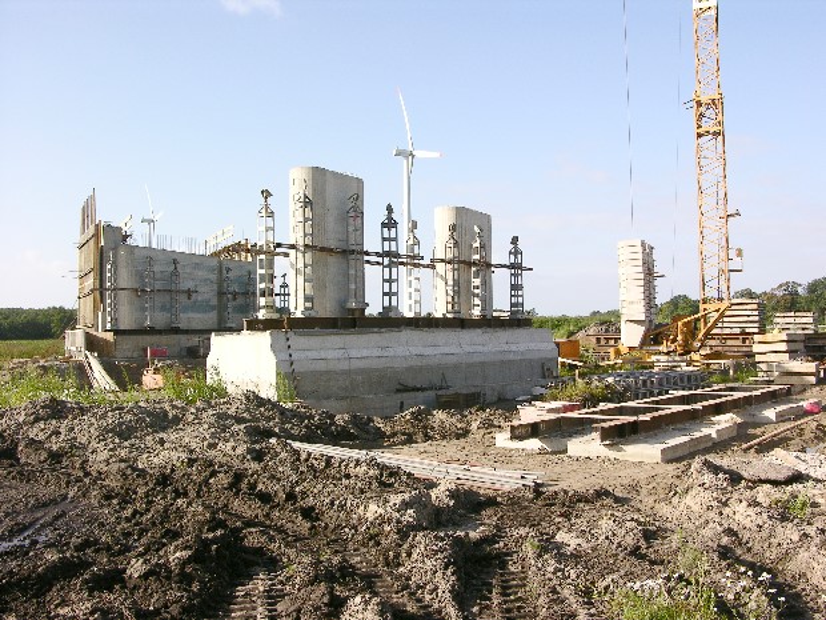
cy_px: 310
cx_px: 413
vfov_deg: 40.7
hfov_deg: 52.6
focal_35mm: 35
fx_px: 835
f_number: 7.1
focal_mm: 8.9
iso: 50
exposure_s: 1/120
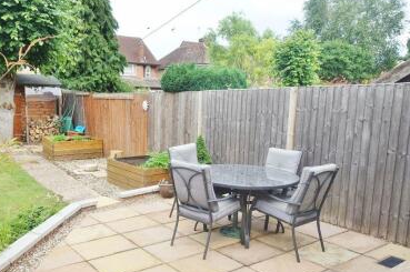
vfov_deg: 42.1
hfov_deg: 59.7
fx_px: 353
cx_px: 159
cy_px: 160
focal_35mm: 31
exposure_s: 1/320
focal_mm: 8.8
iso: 125
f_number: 4
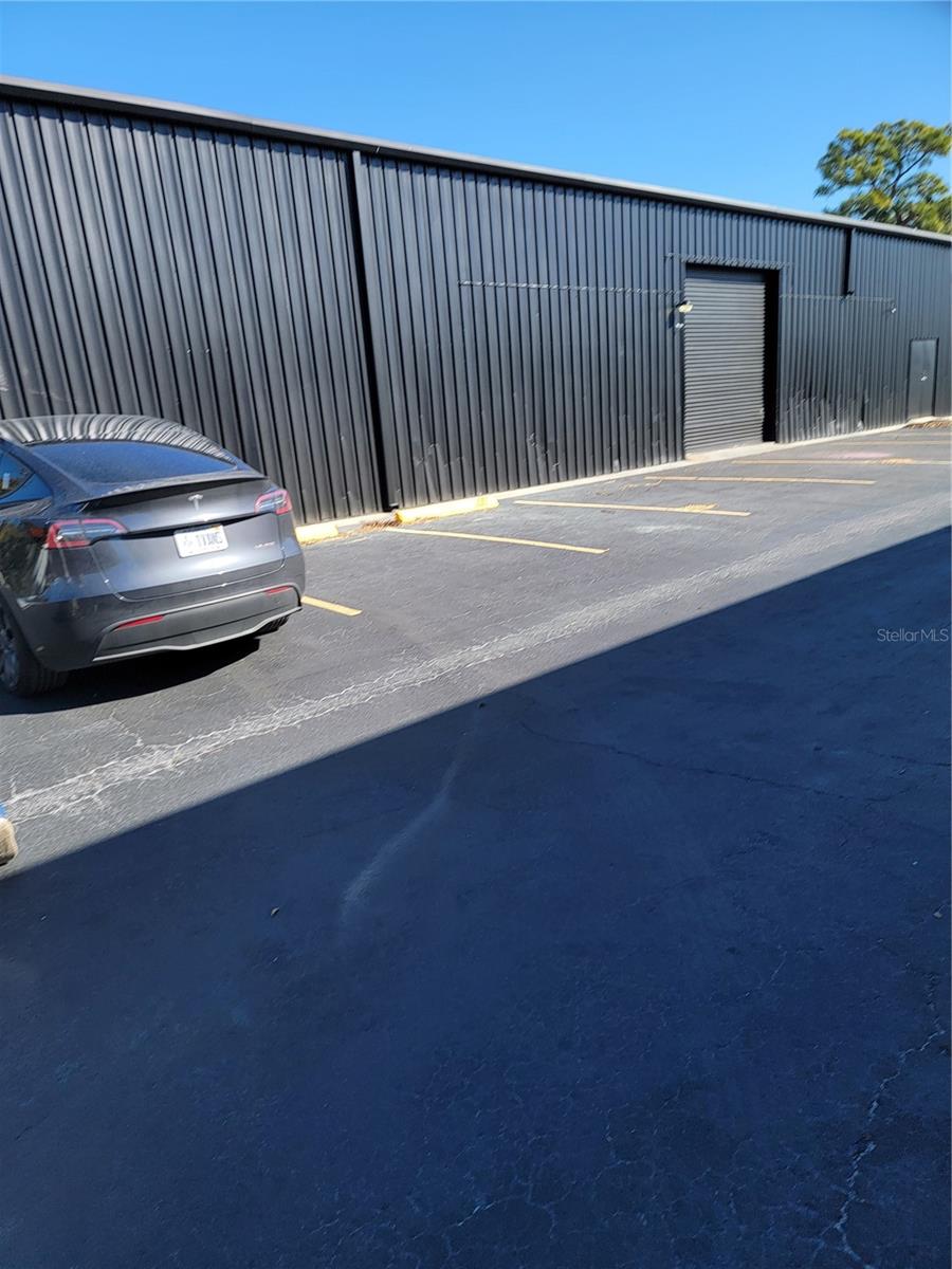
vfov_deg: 71.6
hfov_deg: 56.8
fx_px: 880
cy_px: 634
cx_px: 476
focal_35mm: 24
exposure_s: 1/426
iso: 16
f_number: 1.8
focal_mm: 6.7
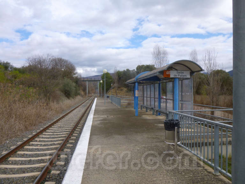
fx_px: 177
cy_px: 92
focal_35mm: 25
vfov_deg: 54.9
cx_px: 122
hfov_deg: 69.4
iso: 100
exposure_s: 1/800
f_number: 3.1
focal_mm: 4.5
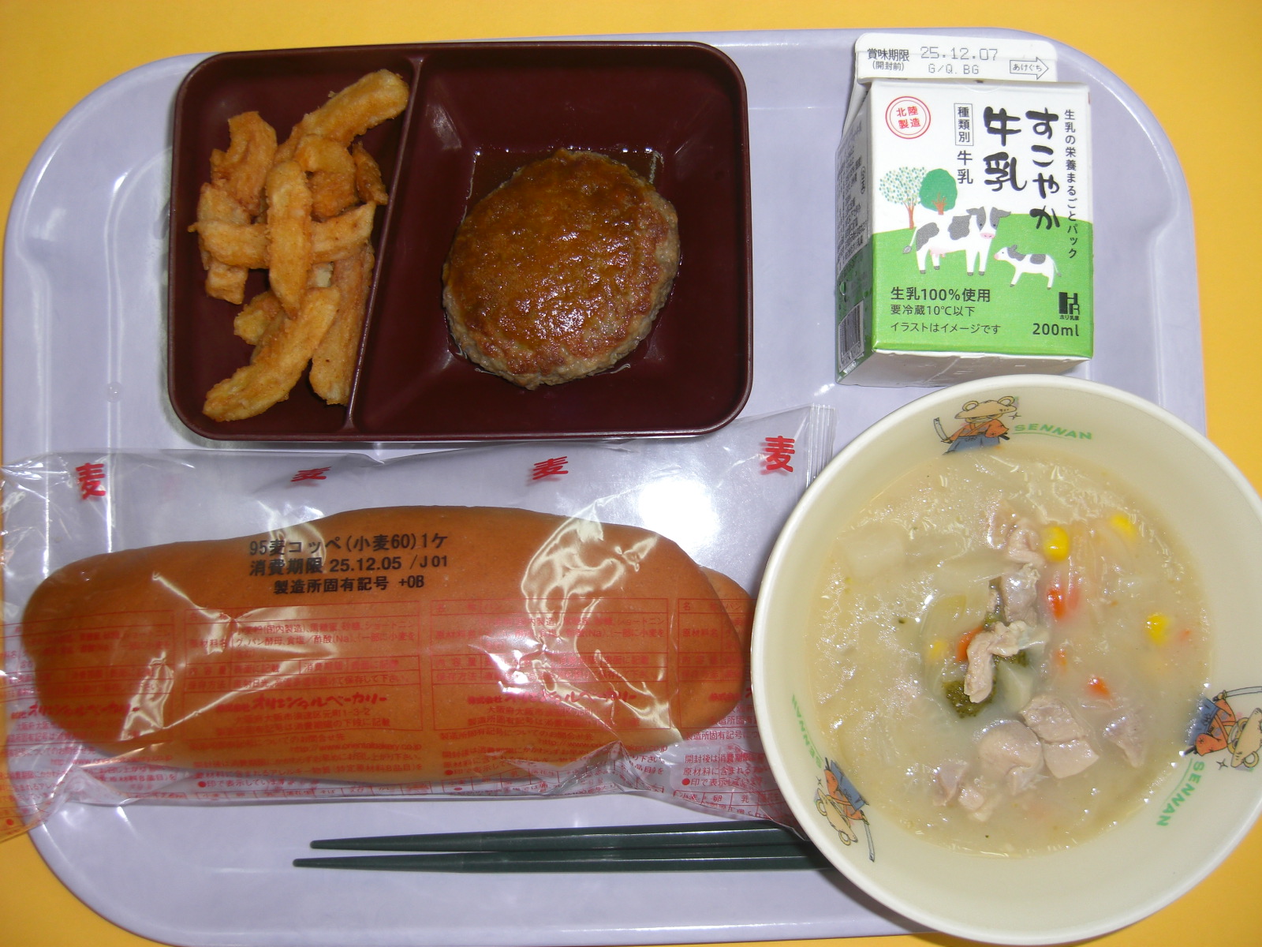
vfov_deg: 37.7
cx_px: 631
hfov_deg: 49.0
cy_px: 474
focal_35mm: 38
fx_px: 1385
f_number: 2.8
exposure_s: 1/60
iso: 80
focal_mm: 7.9
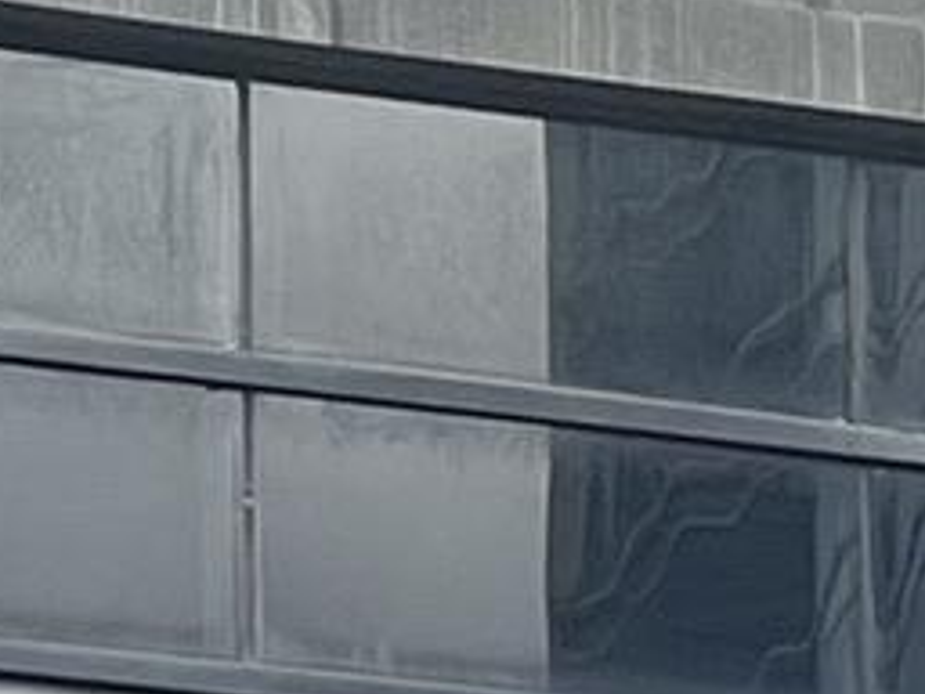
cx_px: 1160
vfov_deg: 3.6
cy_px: 1421
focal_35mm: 406
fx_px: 10849
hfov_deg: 4.9
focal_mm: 6
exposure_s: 1/122
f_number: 2
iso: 40
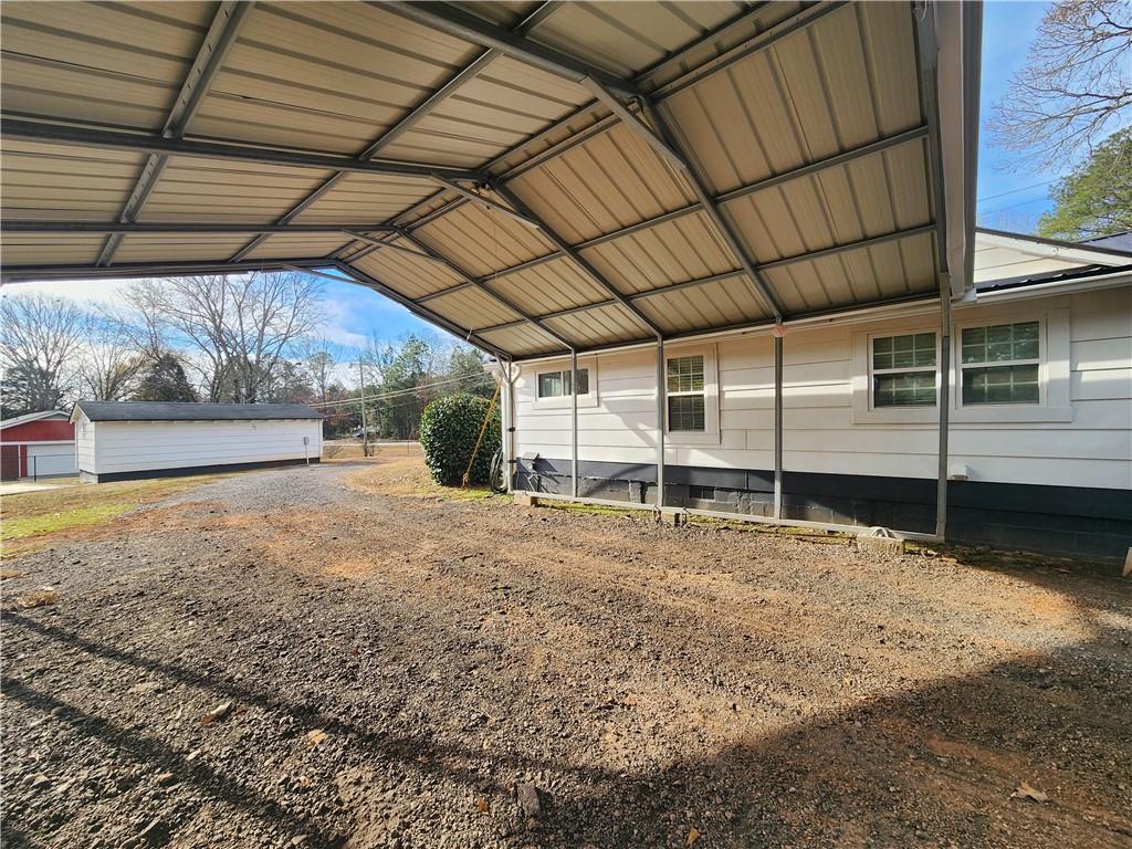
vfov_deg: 89.9
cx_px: 566
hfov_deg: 106.2
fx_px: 425
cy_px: 424
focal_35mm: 13
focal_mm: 2.2
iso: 50
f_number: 2.2
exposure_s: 1/532
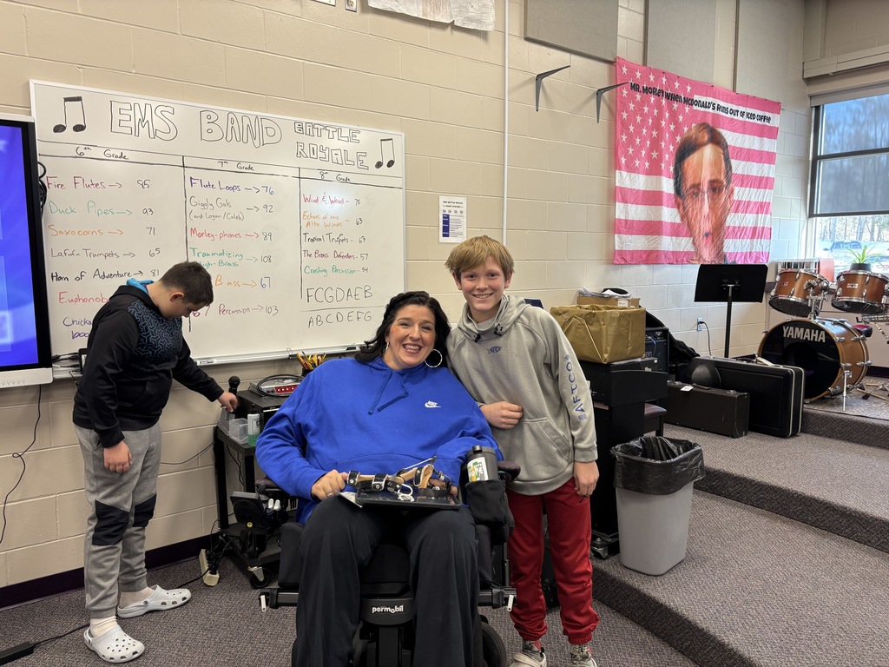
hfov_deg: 67.3
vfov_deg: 53.1
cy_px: 334
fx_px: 668
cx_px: 444
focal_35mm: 26
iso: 125
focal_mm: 5.96
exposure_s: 1/60
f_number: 1.6
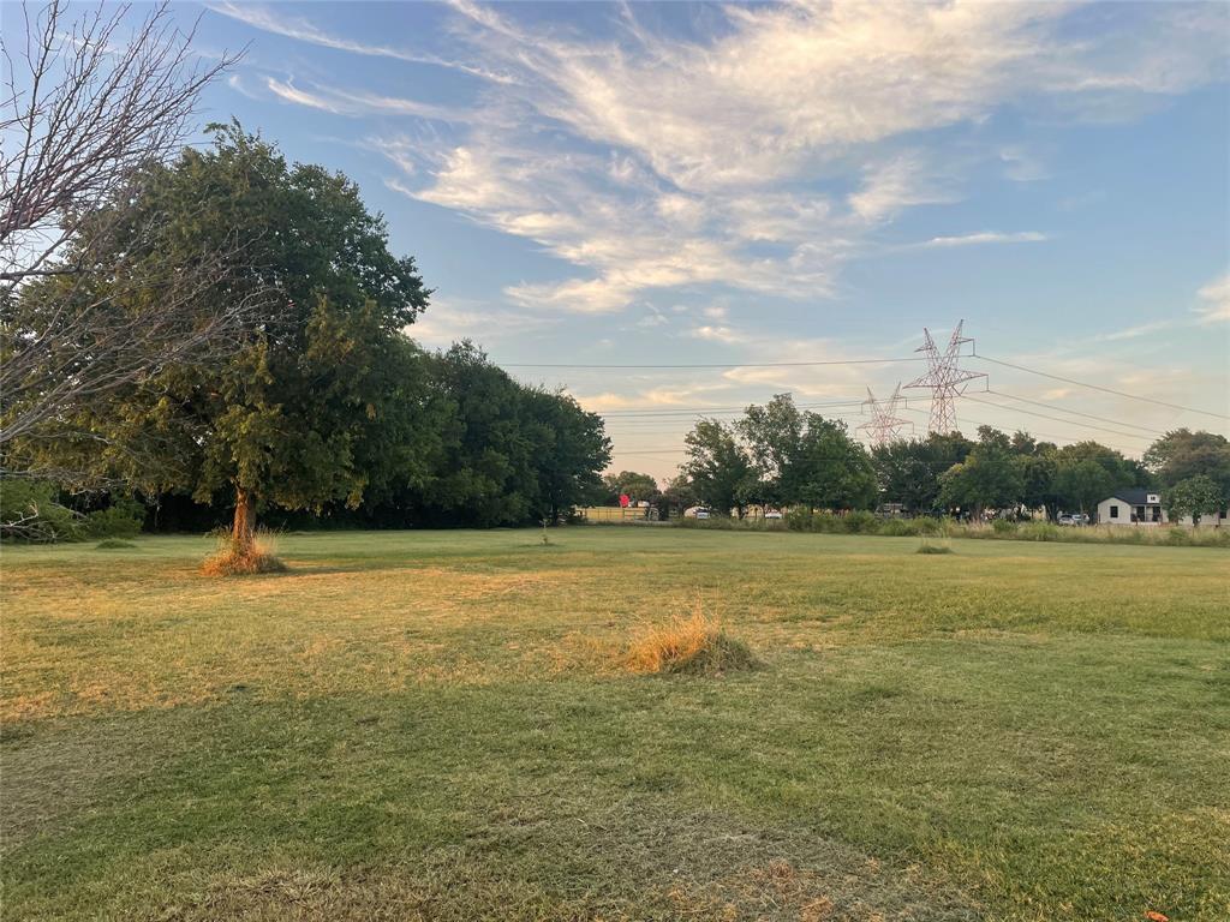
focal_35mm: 26
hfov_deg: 67.3
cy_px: 461
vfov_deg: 53.1
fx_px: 924
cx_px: 615
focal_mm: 4.2
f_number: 1.6
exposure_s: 1/371
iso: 32
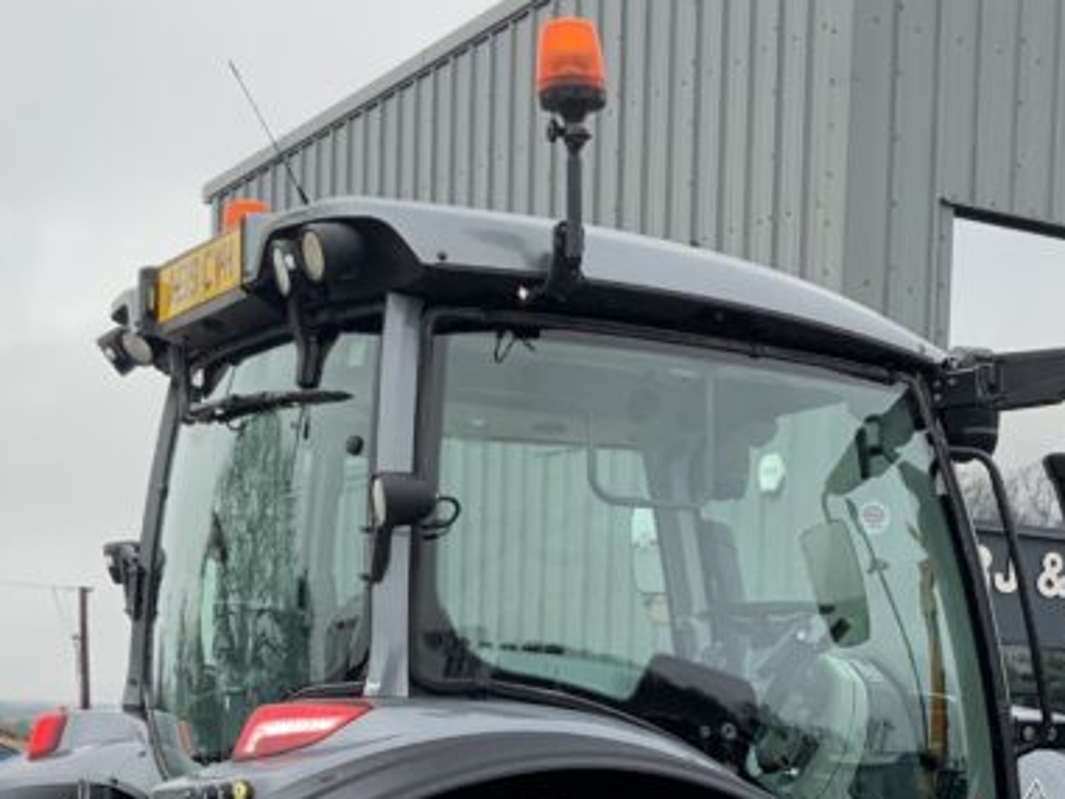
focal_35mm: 78
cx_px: 816
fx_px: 2401
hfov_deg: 24.7
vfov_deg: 18.1
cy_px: 905
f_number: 1.8
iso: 40
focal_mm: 3
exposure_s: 1/122
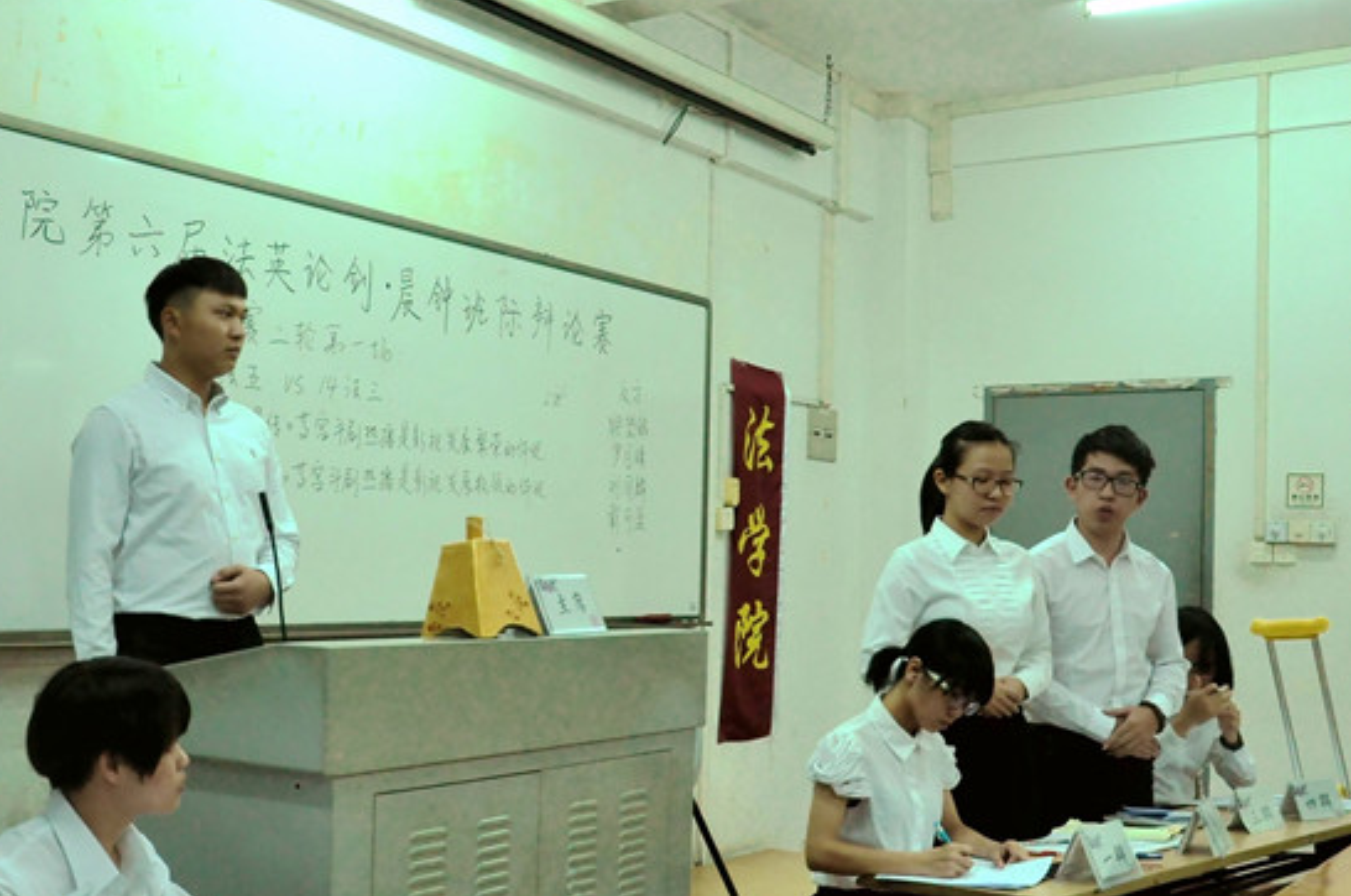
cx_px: 450
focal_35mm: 47
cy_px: 509
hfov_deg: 41.6
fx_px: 1751
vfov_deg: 28.7
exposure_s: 1/100
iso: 2000
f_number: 6.3
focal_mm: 21
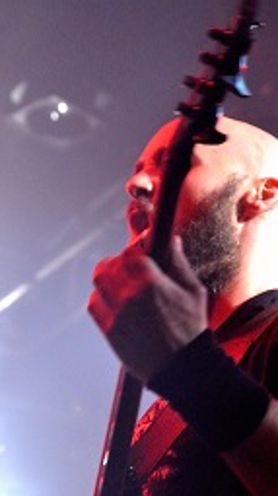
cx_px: 172
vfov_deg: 9.5
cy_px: 274
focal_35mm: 226
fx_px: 2969
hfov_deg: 5.4
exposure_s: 1/60
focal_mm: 75
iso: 2000
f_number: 5.3
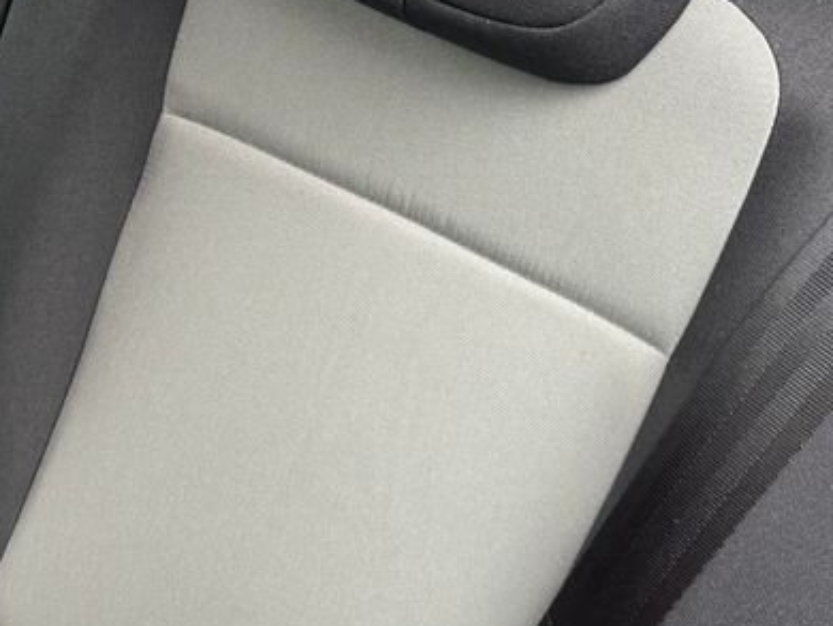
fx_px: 1517
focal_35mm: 63
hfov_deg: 29.4
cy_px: 451
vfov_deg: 23.1
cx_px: 81
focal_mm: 6.76
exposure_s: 1/60
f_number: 1.78
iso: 400
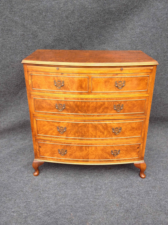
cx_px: 84
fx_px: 226
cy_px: 112
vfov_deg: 52.6
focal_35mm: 35
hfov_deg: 40.7
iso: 50
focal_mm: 4.28
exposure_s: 1/207
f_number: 2.4
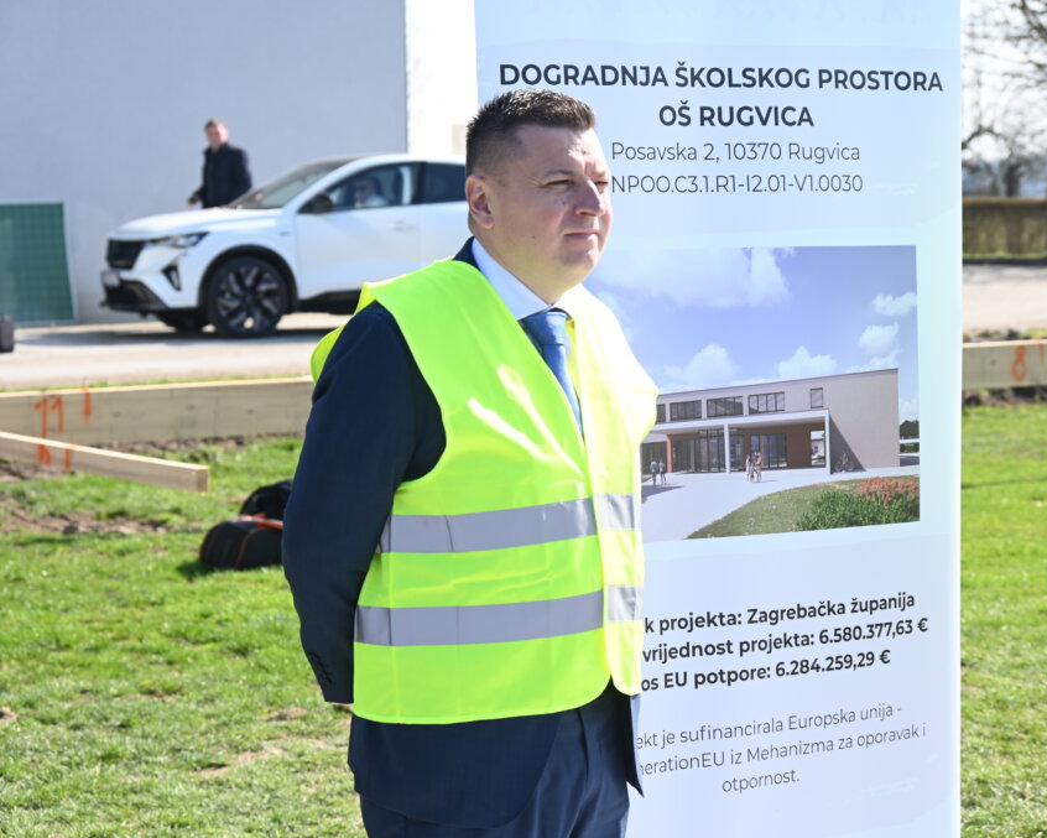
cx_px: 564
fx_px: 2603
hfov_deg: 22.7
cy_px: 419
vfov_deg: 18.3
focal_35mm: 84
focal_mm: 74
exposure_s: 1/160
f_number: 6
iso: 100
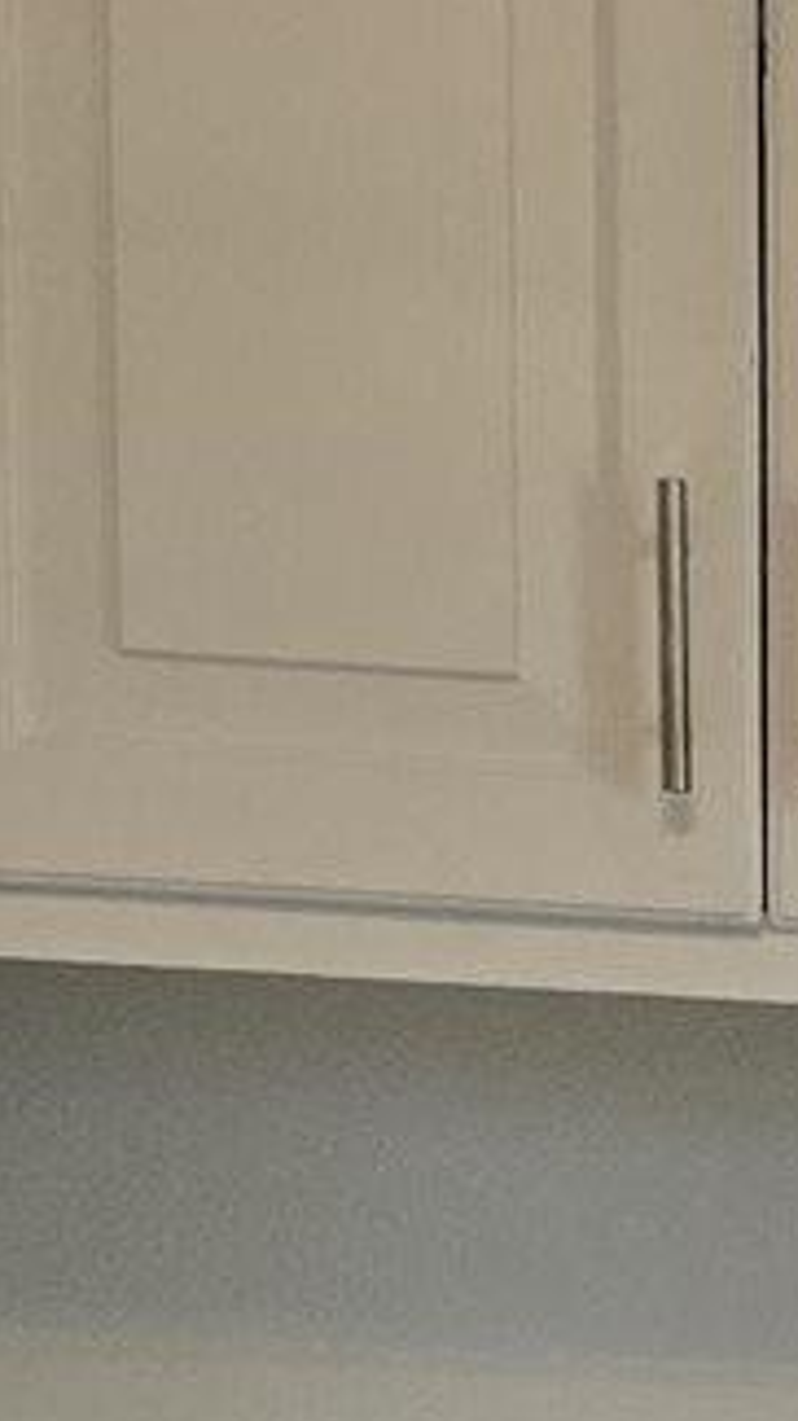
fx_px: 6703
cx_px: 2863
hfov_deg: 6.0
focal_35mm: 178
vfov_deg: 11.6
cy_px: 2083
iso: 200
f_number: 1.7
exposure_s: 1/120
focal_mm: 6.3
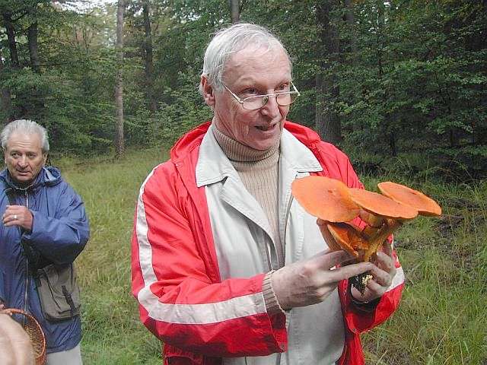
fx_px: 535
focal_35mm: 38
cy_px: 182
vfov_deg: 37.7
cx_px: 244
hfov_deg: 49.0
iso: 100
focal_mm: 8
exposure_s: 1/329
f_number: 2.8
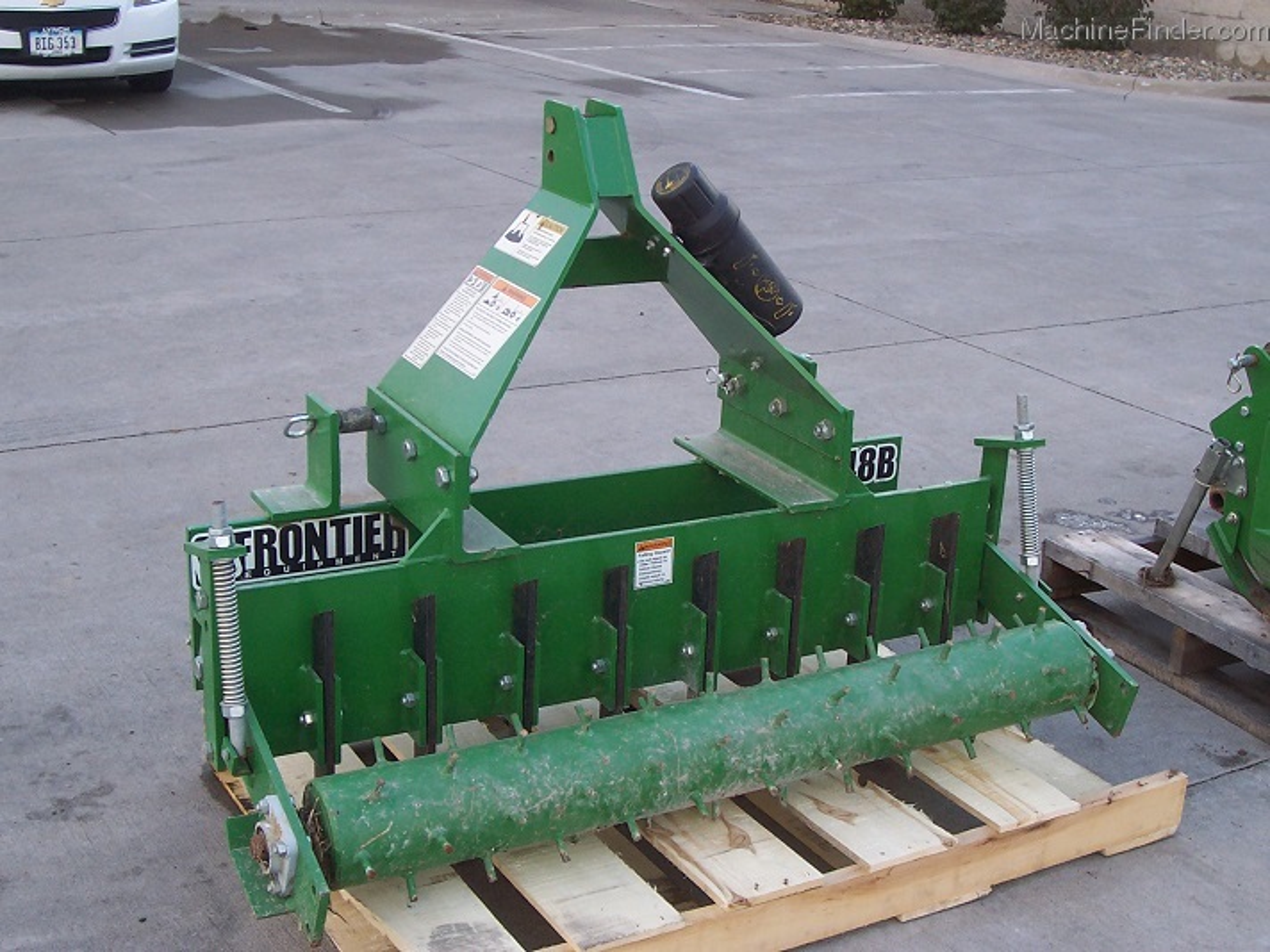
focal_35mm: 46
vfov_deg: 31.5
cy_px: 476
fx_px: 1688
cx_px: 635
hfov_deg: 41.2
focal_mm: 7
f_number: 3
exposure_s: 1/90
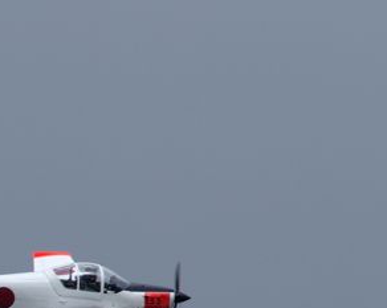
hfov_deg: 0.8
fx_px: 28228
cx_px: -208
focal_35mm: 2467
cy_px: 385
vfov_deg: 0.6
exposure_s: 1/250
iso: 100
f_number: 9
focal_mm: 500
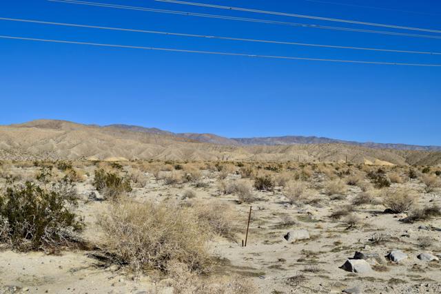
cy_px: 147
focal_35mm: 42
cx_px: 220
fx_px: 515
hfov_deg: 46.4
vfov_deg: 31.9
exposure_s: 1/2000
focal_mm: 28
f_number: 8
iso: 360
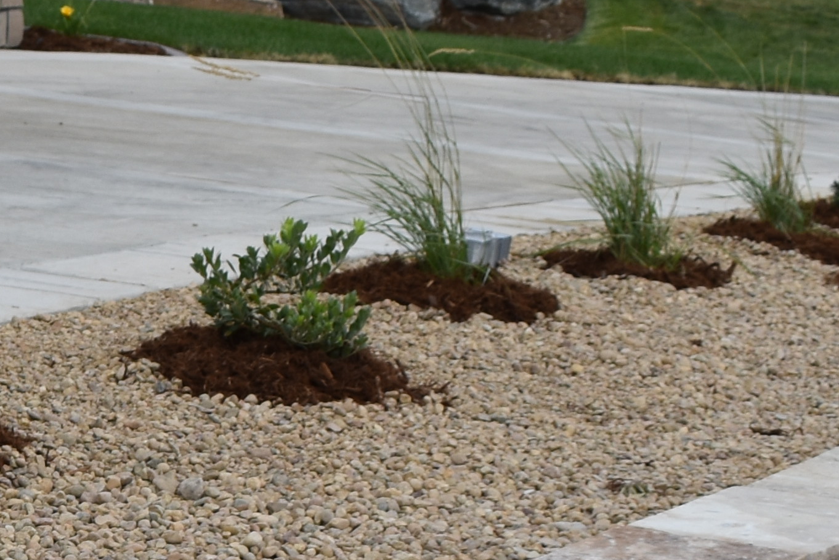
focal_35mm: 165
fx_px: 3850
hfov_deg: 12.0
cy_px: 980
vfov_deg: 8.0
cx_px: -345
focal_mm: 25
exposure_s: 1/250
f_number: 8
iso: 100
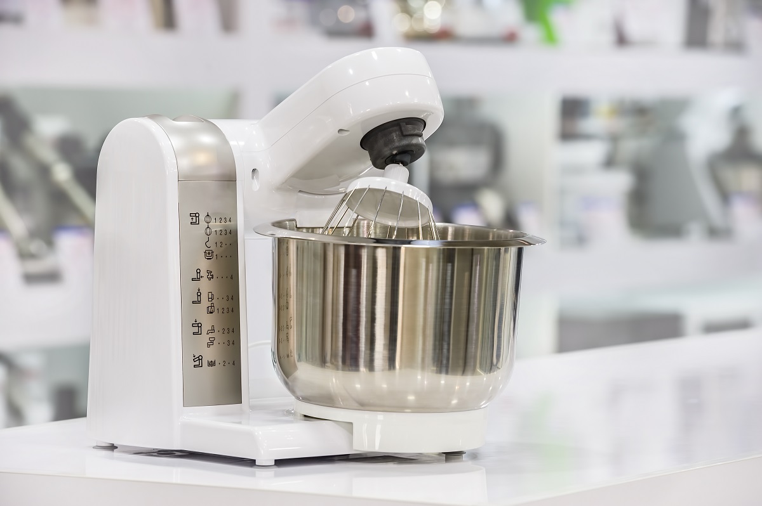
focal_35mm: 165
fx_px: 3490
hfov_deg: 12.5
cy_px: 253
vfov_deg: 8.3
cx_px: 381
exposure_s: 1/5
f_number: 7.1
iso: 200
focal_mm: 165
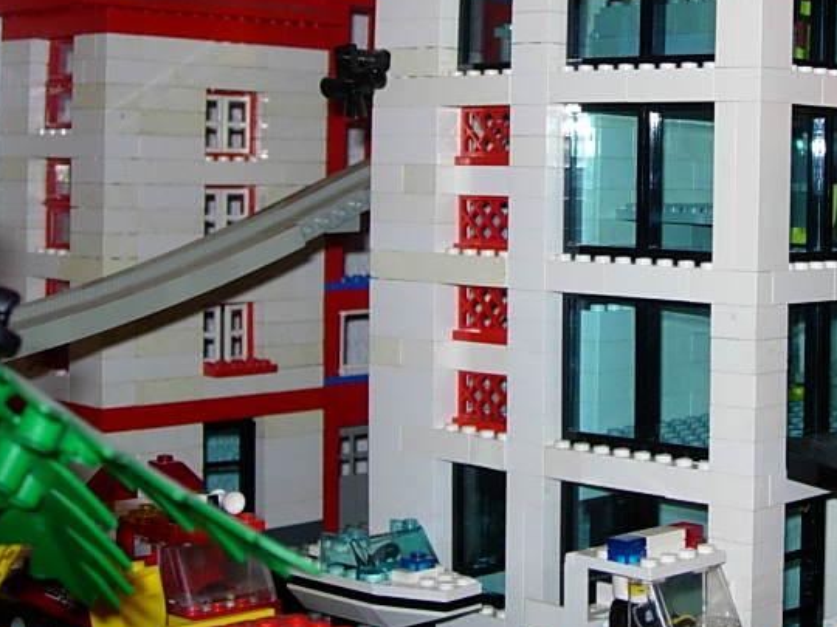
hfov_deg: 26.4
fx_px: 1741
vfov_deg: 20.3
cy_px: 178
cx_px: 690
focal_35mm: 72
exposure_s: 1/64
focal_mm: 7.8
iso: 79
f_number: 2.8
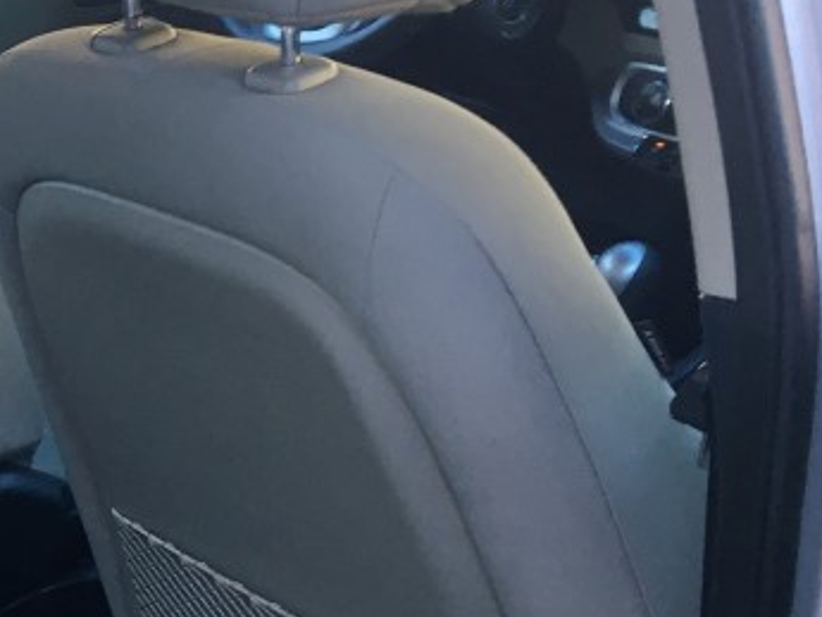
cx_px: -324
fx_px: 2043
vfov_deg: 17.0
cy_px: 543
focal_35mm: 86
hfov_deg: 20.3
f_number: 2.2
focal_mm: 4.15
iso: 25
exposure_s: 1/30
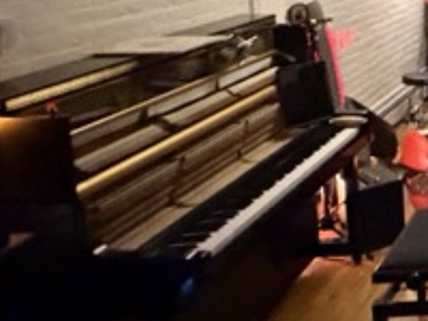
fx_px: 692
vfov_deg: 25.0
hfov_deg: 23.1
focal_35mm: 56
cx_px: 725
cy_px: 11
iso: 1600
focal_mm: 2.22
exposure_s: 1/40
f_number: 2.2
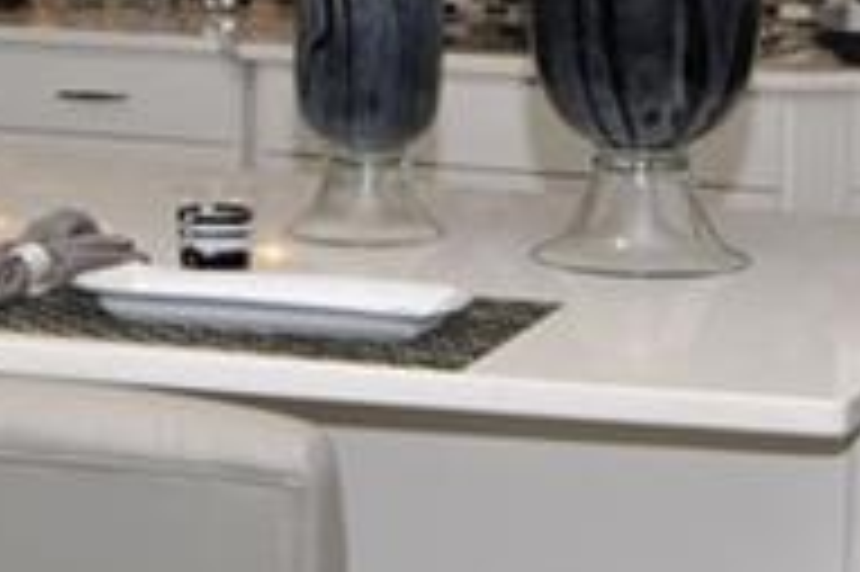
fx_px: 2880
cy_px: -2
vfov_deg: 11.2
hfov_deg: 16.6
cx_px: -32
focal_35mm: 121
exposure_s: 1/125
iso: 200
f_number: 6.3
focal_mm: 15
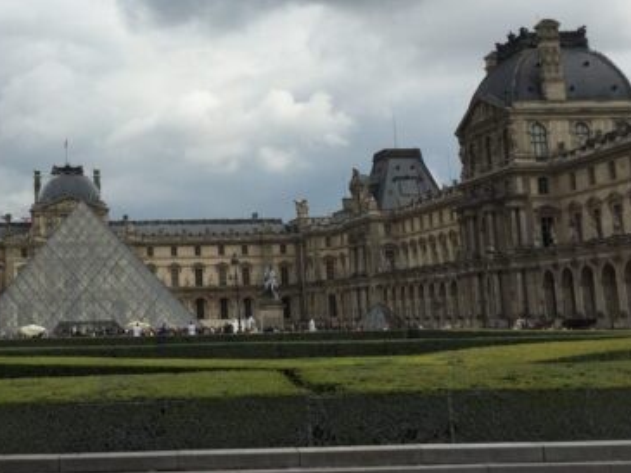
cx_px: 116
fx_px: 1112
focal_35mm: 61
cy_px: 107
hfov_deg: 30.8
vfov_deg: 23.7
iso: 32
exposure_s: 1/2825
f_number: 2.2
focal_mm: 4.15
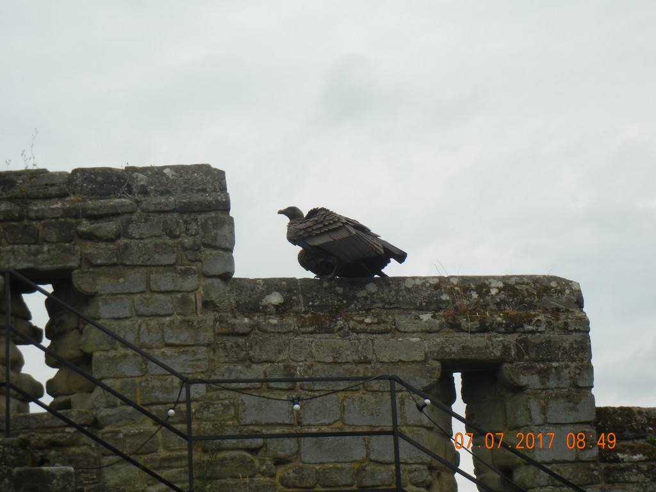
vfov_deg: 14.5
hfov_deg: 19.3
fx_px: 1933
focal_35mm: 102
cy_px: 246
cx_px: 328
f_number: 9
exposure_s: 1/251
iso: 160
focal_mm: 18.3
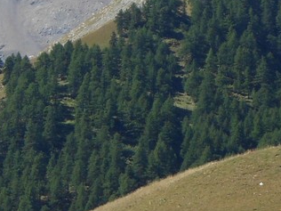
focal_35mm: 402
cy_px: -15
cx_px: -89
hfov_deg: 4.9
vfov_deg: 3.7
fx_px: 3263
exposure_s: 1/400
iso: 80
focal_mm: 17.5
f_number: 4.7
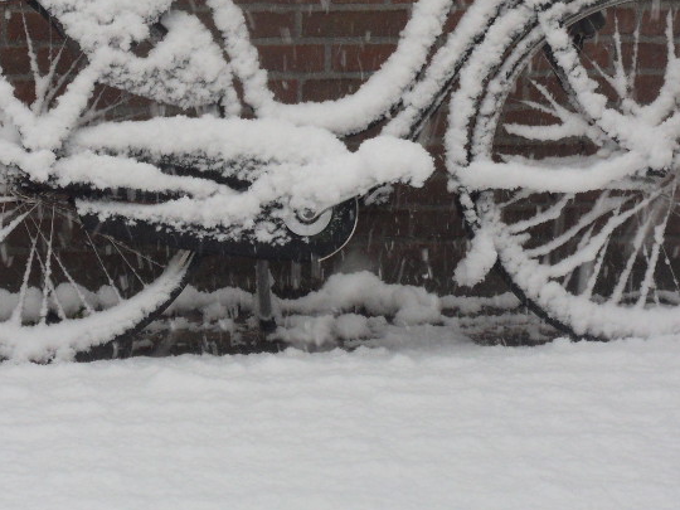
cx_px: 320
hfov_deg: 11.0
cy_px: 34
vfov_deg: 8.2
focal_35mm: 180
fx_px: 3536
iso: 120
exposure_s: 1/60
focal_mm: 16.6
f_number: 5.5
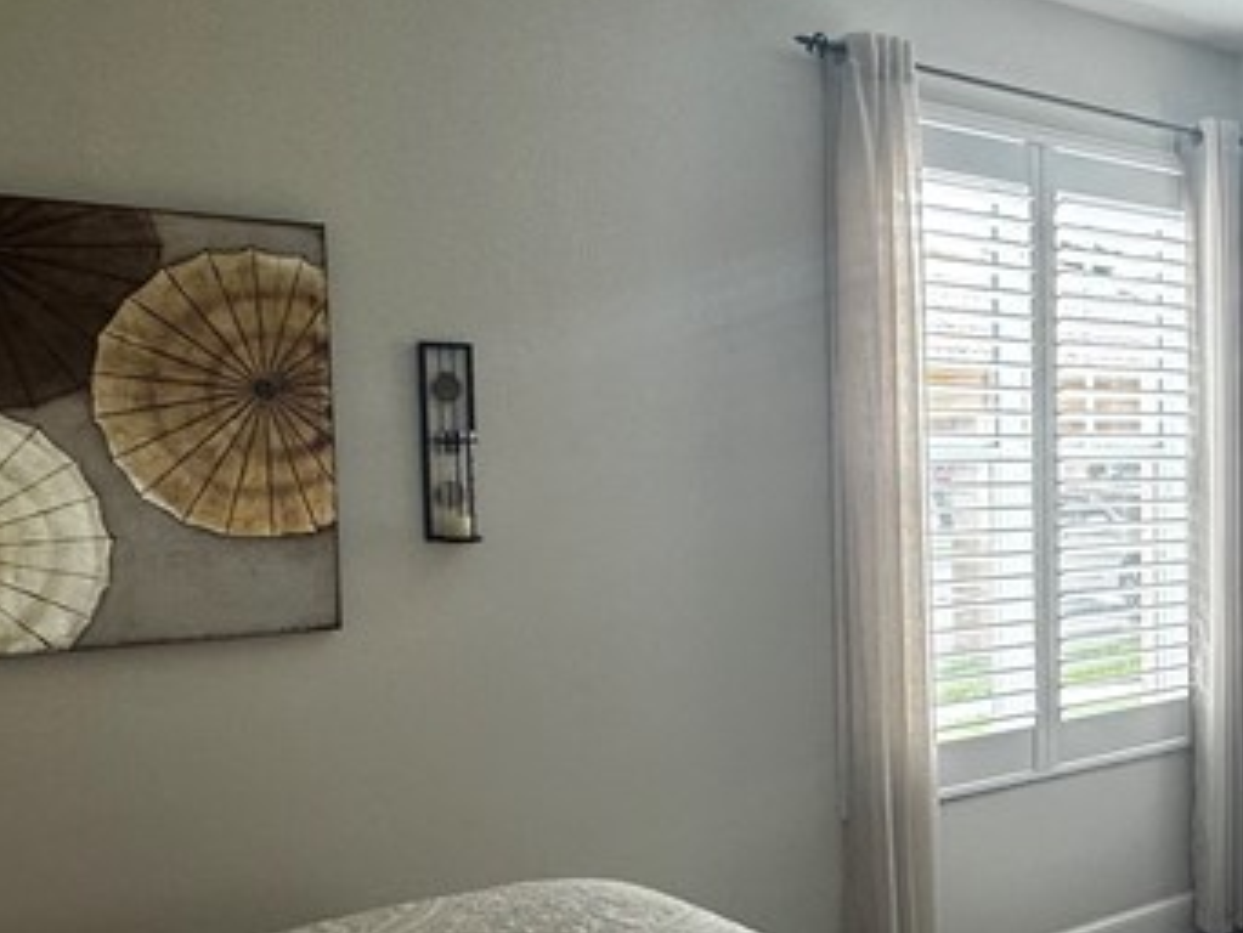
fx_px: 1509
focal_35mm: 42
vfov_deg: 34.3
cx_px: 1185
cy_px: 558
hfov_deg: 40.4
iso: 64
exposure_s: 1/120
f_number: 2.2
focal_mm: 2.22
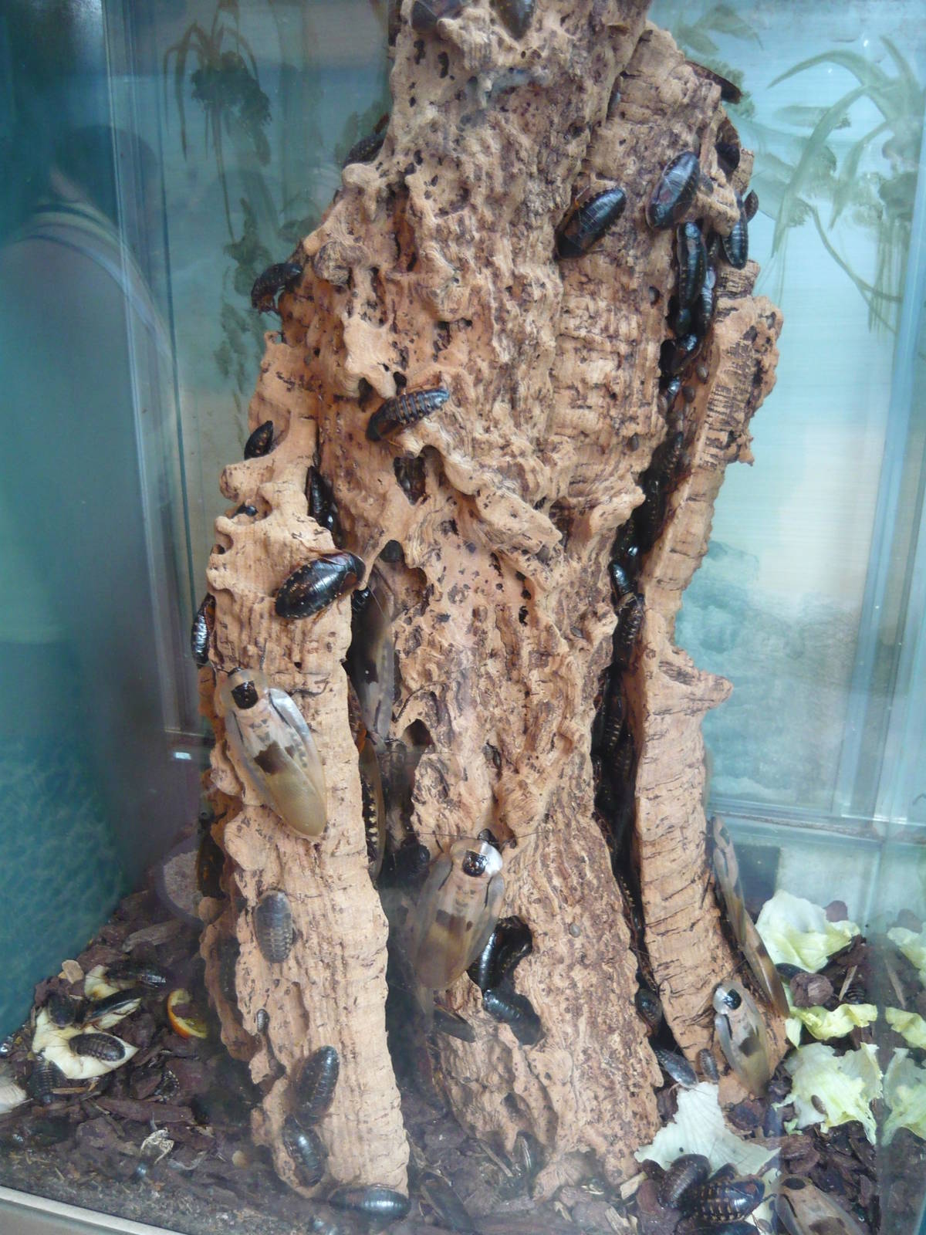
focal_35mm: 33
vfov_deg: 55.4
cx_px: 463
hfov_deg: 42.9
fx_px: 1177
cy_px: 618
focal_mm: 5.5
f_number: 2.8
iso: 320
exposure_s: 1/30
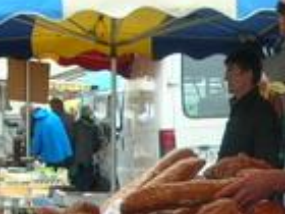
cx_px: 320
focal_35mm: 160
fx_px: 1317
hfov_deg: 12.1
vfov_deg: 9.2
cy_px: 232
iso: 50
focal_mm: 5.8
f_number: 2.8
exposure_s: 1/64
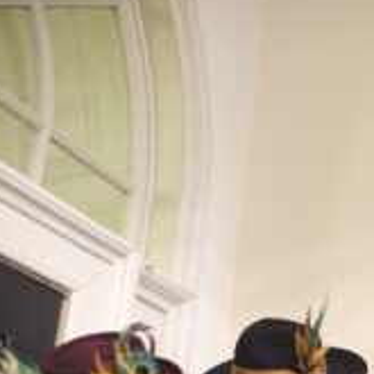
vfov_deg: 23.4
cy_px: 290
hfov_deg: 22.4
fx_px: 892
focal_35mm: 73
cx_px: 406
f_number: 2
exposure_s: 1/200
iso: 500
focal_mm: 35
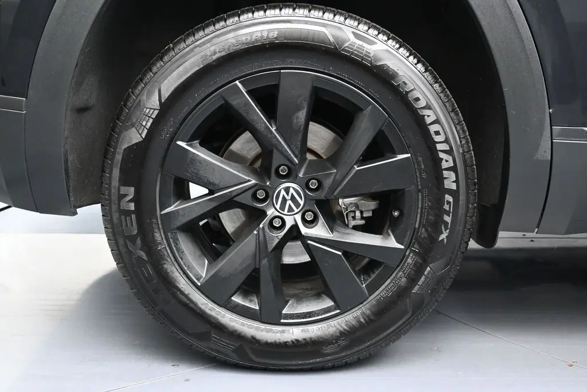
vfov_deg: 36.2
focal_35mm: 37
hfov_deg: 52.2
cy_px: 196
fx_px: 599
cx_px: 294
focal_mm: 24.5
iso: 2500
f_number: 4.2
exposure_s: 1/125
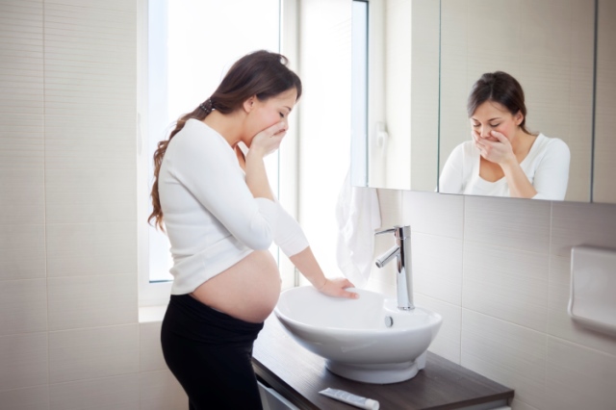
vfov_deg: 37.8
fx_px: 599
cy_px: 205
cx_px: 308
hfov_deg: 54.5
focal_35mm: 35
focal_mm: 35
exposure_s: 1/400
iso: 200
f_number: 2.8
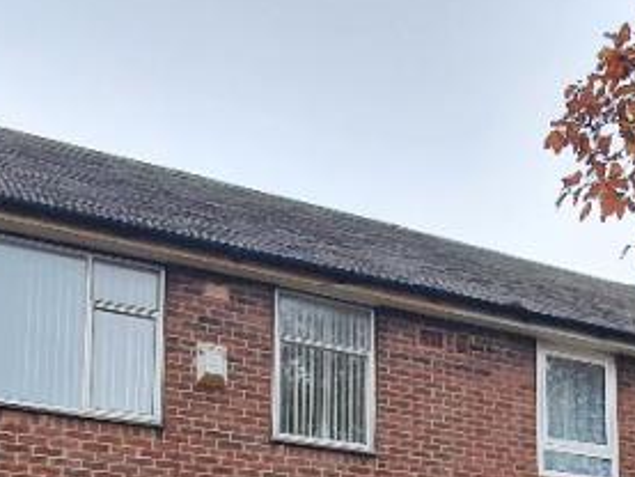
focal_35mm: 48
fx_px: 881
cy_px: 644
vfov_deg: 25.4
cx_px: 591
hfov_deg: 36.7
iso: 64
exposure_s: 1/100
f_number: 2.2
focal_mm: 1.8
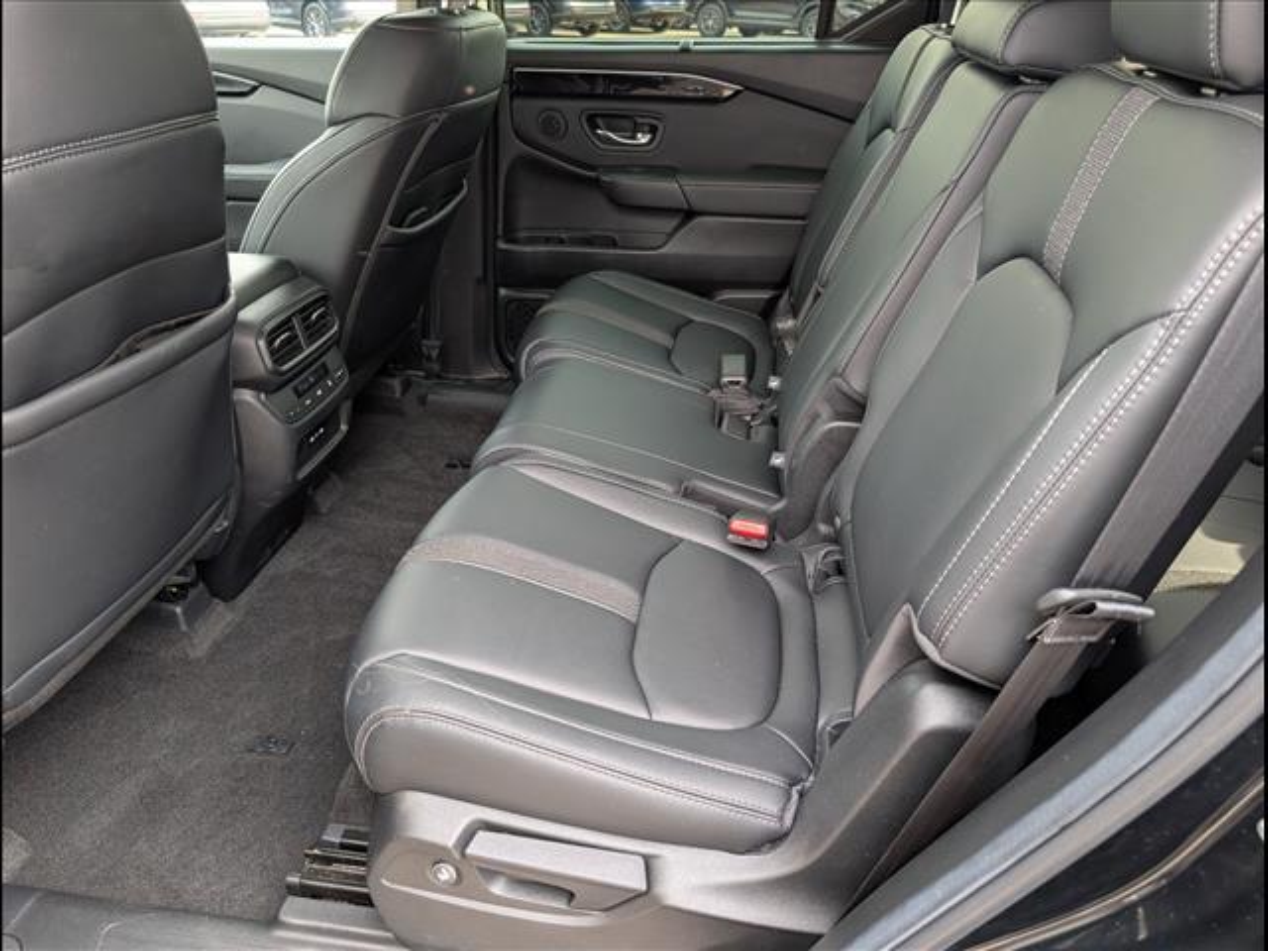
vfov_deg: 56.8
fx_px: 879
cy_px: 476
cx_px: 634
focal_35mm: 24
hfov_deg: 71.6
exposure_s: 1/143
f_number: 1.68
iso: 129
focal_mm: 6.9
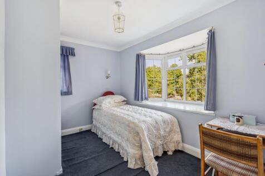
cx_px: 132
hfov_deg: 96.8
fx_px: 118
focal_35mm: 16
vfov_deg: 73.7
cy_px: 88
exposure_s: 1/30
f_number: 5.6
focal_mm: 16
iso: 640
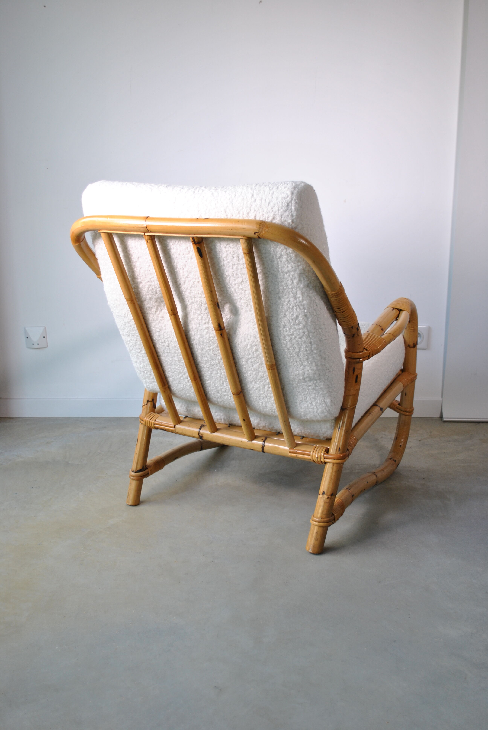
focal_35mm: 36
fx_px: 730
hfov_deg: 37.0
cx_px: 244
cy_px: 365
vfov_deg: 53.1
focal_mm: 24
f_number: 4
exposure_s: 1/80
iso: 200
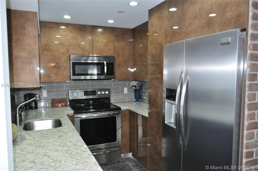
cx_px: 129
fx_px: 193
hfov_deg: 67.5
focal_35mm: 27
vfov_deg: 47.8
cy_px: 86
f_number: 3.5
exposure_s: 1/60
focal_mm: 18
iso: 800
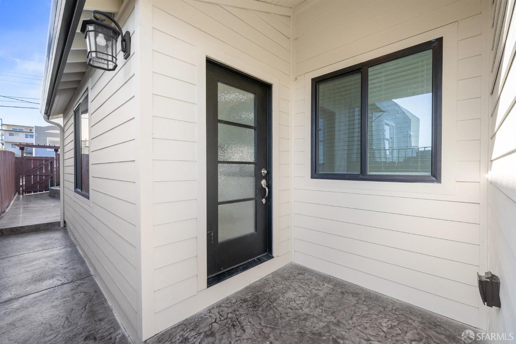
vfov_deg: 77.3
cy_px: 172
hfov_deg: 100.4
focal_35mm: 15
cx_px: 258
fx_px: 215
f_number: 8
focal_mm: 15
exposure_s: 1/320
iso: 640
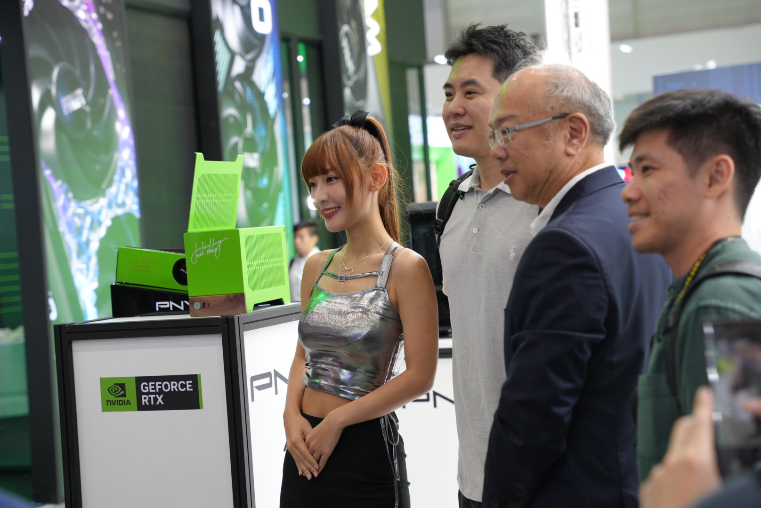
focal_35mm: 70
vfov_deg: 19.5
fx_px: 1481
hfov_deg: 28.8
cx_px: 380
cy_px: 254
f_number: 4
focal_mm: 70
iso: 1000
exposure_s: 1/200
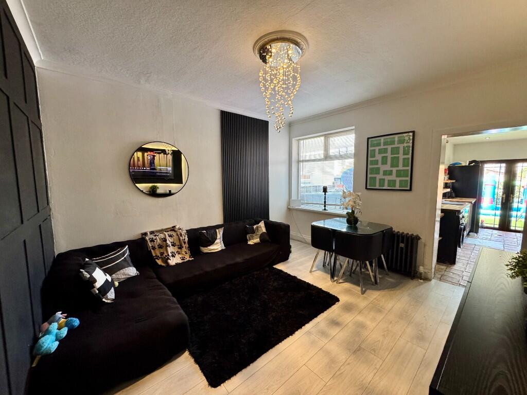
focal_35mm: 14
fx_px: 213
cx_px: 264
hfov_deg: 102.1
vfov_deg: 85.7
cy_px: 198
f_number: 2.2
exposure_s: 1/100
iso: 320
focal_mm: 2.22
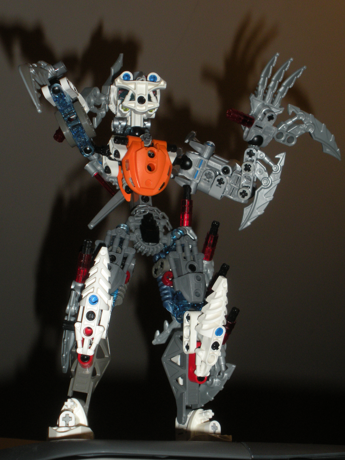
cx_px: 172
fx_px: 824
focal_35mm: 62
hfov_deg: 23.7
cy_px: 230
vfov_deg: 31.2
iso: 200
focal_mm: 11.2
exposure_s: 1/125
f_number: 4.6
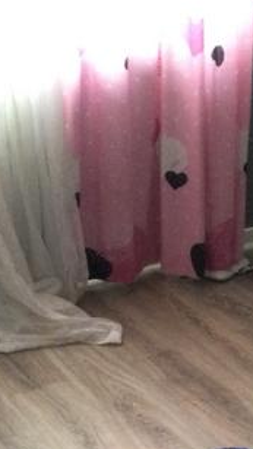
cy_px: 417
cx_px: 203
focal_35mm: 88
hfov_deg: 13.7
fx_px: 1048
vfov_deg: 23.4
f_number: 2.4
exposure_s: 1/33
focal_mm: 3.3
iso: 160
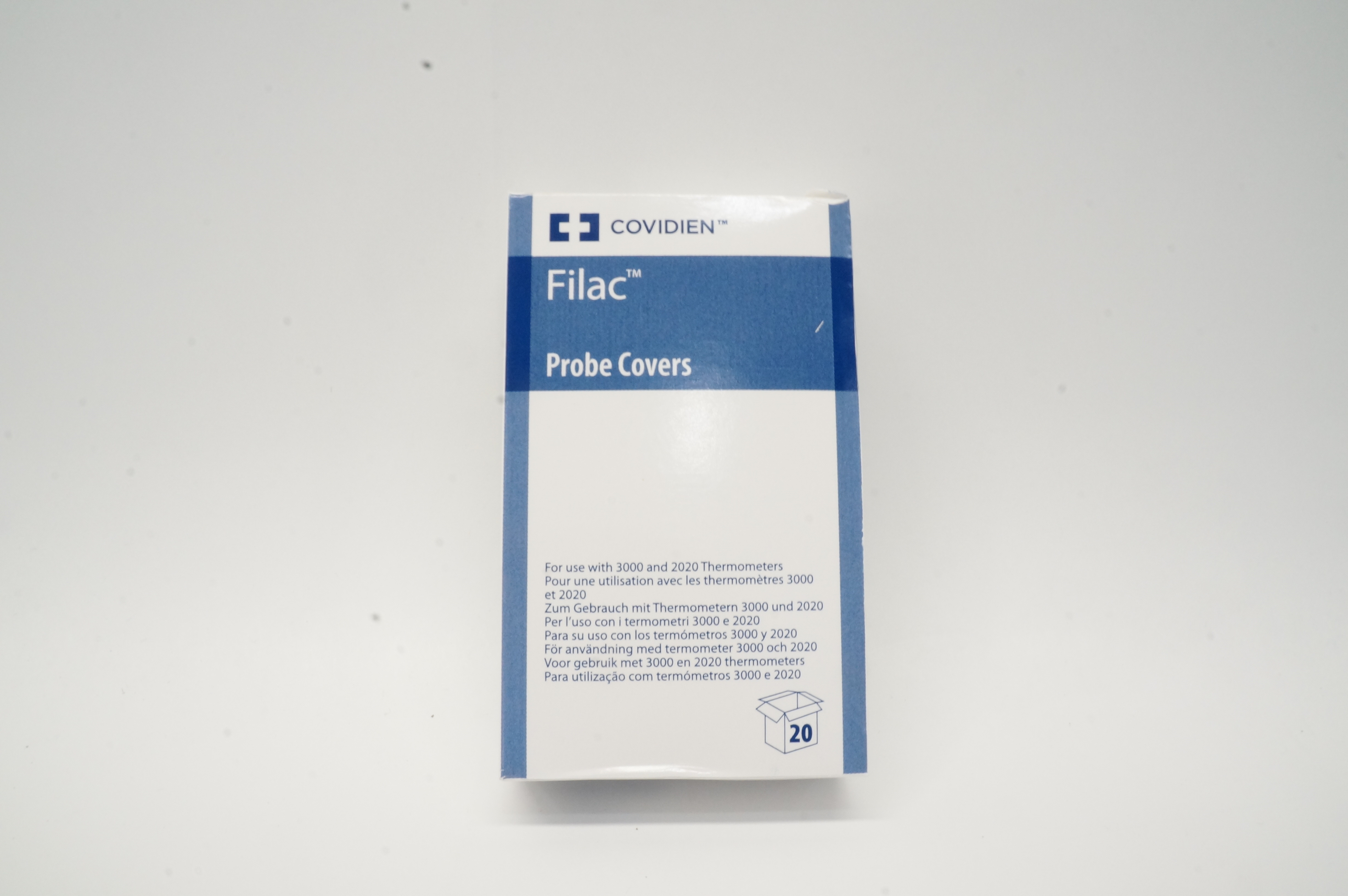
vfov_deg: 45.6
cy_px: 448
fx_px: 1066
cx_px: 674
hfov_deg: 64.6
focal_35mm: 28
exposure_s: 1/6
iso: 800
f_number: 22
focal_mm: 19
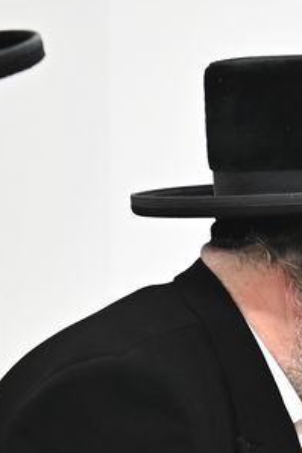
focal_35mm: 281
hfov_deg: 4.6
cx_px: 1005
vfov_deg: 7.3
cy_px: 370
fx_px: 3540
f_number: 5
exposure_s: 1/200
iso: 2500
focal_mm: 60
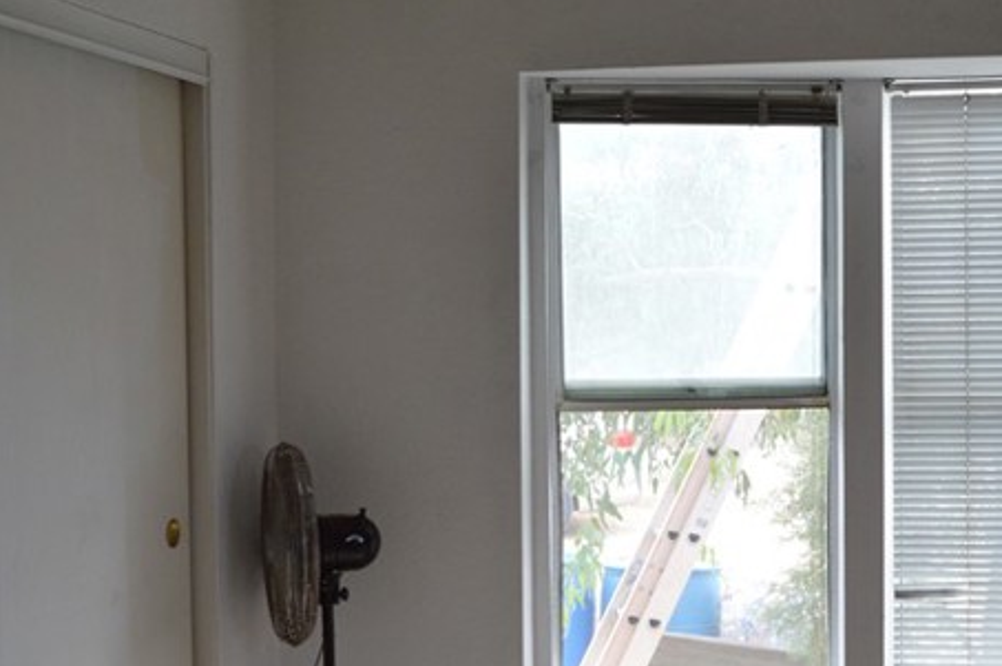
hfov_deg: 32.5
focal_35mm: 61
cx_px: 706
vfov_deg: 22.2
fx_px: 1696
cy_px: 363
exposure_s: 1/80
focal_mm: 18
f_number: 4.5
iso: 400
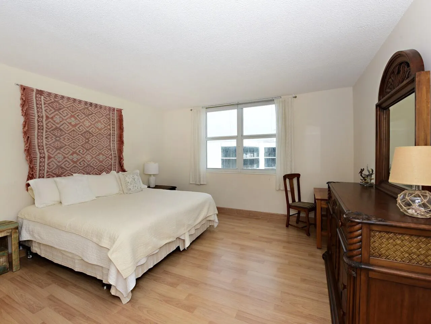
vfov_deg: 85.7
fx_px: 174
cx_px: 216
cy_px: 162
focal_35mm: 14
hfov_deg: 102.1
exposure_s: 1/250
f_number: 9
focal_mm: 14
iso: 320
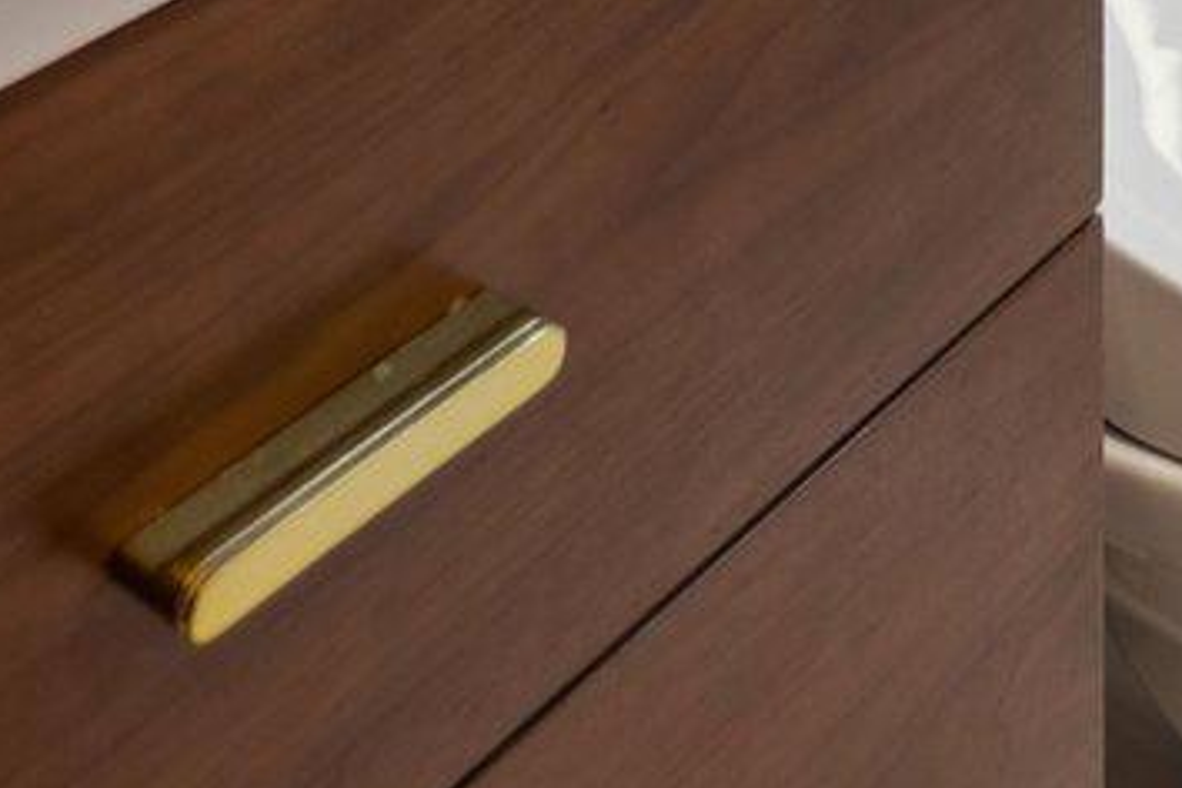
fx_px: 2659
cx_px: 1265
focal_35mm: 81
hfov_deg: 23.7
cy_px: -1411
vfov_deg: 11.6
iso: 400
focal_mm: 14
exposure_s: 1/10
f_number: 7.1
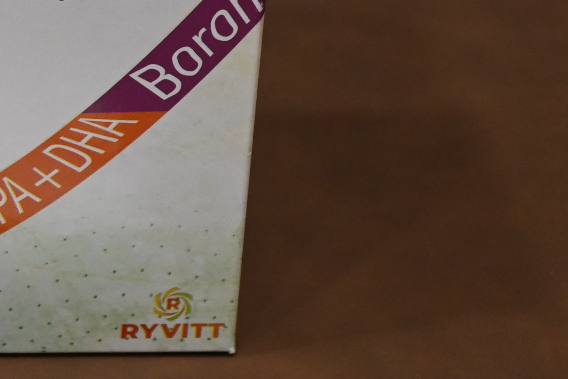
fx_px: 2445
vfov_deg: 8.8
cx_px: -130
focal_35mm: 155
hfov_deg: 12.9
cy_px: 113
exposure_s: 1/50
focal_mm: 28
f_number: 4.5
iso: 800
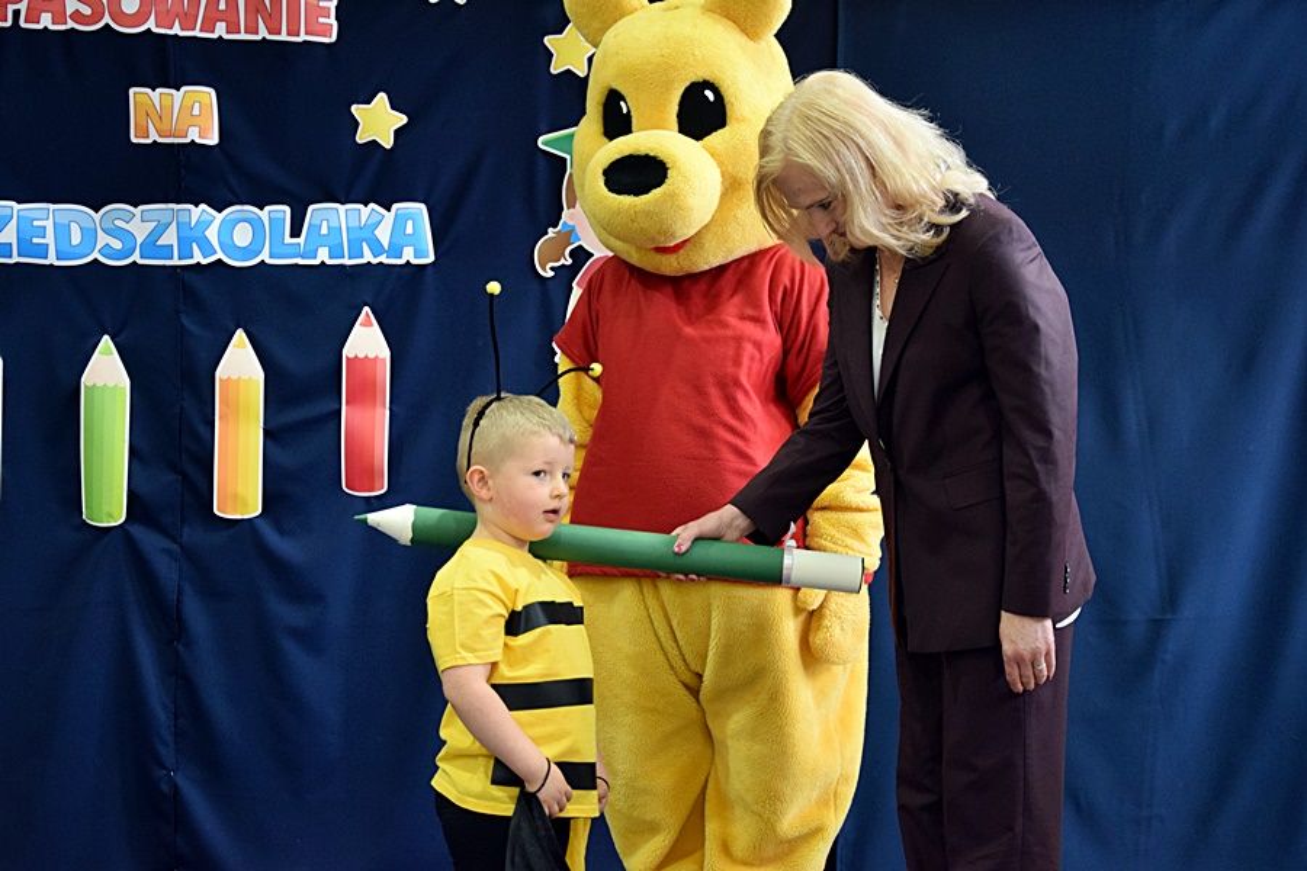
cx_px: 654
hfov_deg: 28.1
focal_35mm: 72
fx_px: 2614
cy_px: 436
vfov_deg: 18.9
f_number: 4.8
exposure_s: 1/100
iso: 1250
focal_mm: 48
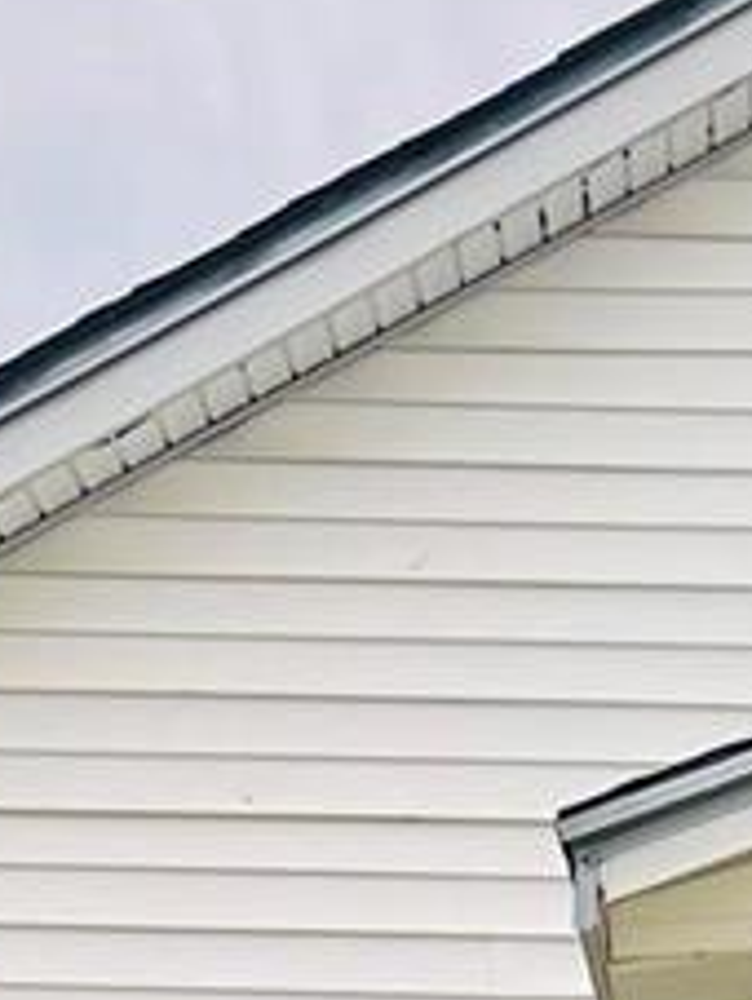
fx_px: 3990
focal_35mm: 138
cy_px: 2022
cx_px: 1075
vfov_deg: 12.5
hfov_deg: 10.5
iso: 32
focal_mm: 5.1
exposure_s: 1/243
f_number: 1.6
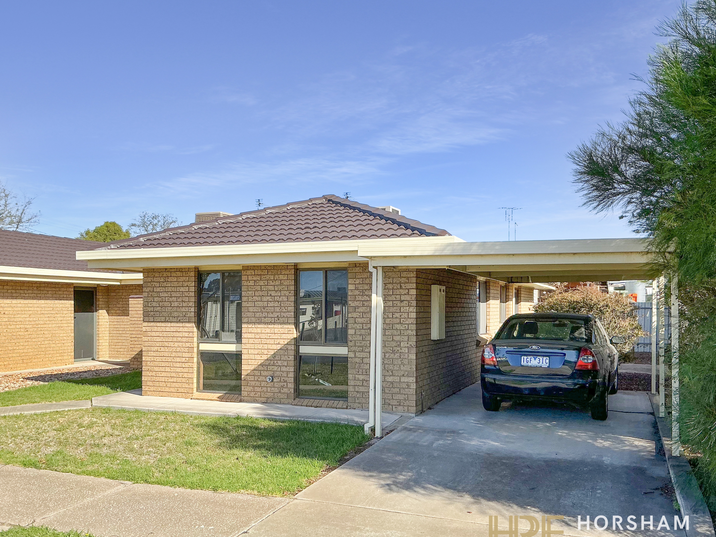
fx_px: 621
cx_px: 349
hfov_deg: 60.0
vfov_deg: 46.8
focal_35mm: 30
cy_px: 275
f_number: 1.8
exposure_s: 1/1730
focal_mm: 3
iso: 25
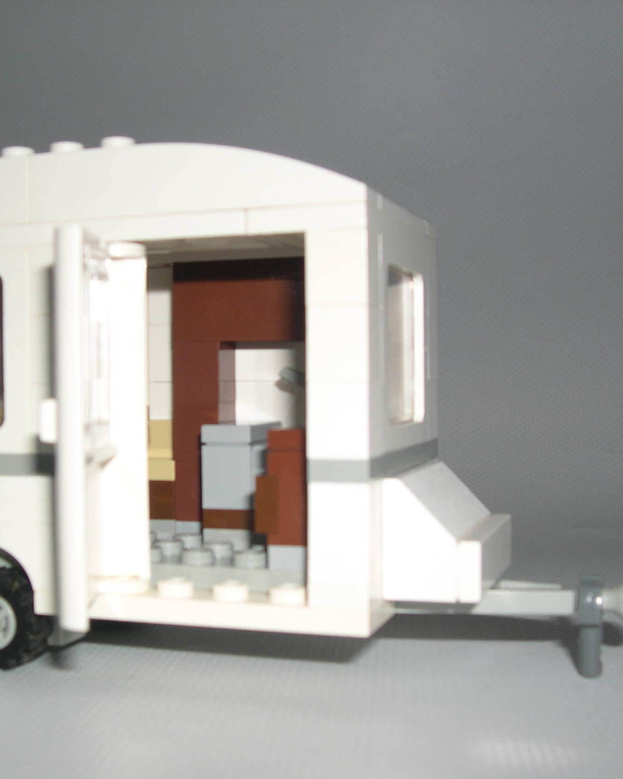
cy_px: 392
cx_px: 239
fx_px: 1152
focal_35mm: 50
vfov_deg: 37.3
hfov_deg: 30.1
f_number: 7.6
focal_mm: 8
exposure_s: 1/60
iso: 100
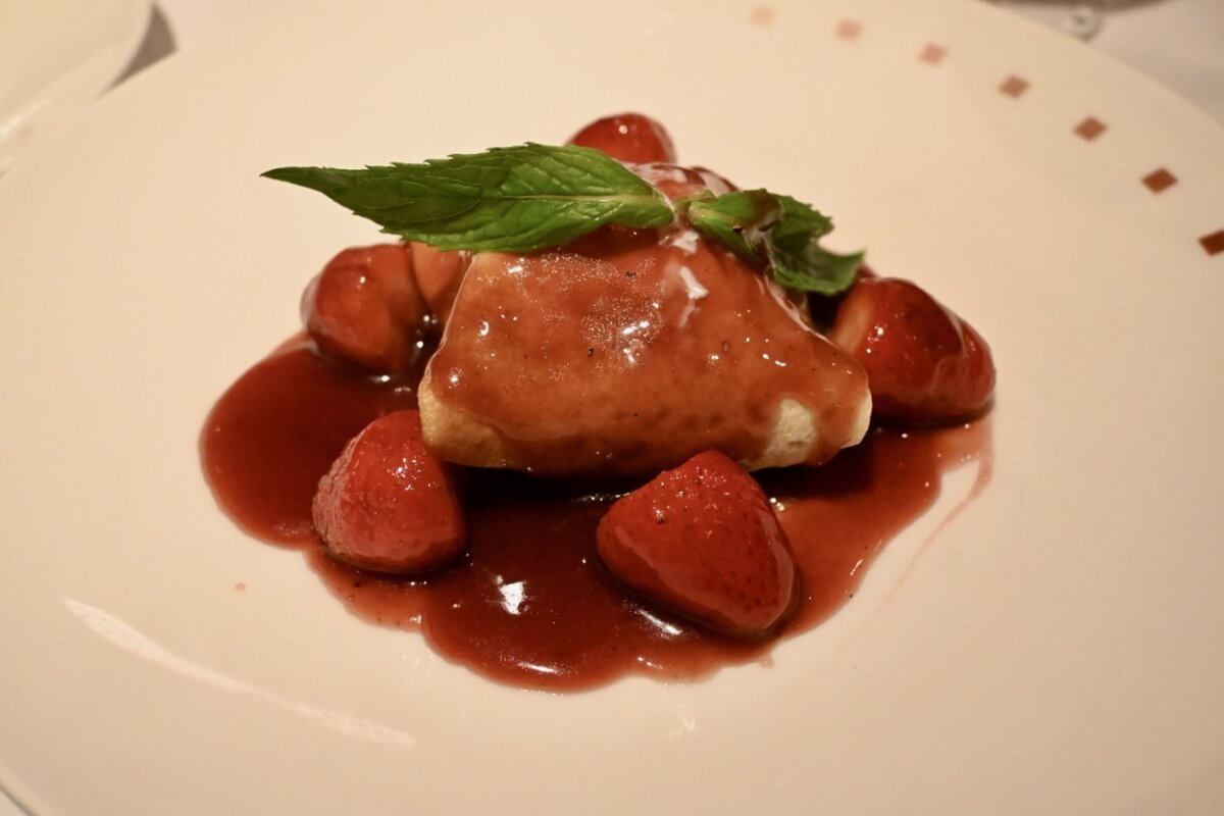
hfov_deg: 49.6
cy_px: 408
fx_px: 1326
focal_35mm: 39
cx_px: 612
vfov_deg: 34.2
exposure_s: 1/60
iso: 6400
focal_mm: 26
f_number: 4.5
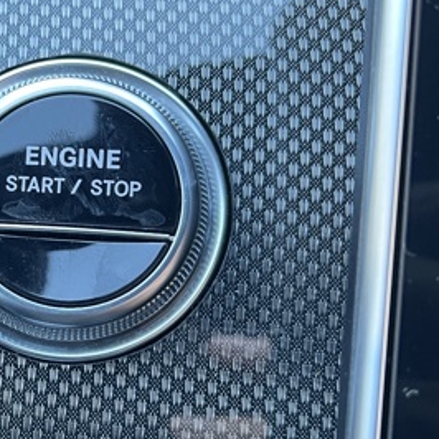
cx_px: -2
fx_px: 990
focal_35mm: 69
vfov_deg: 25.0
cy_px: 264
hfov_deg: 23.9
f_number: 1.5
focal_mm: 5.7
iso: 125
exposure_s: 1/99
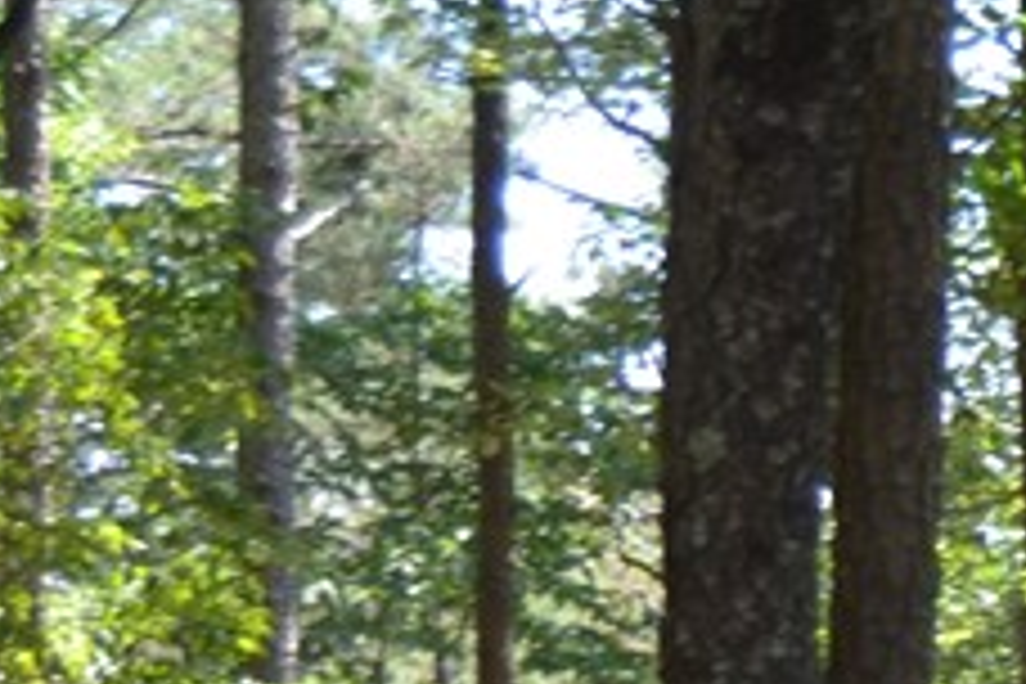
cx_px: 1746
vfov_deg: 5.4
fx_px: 7135
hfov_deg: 8.0
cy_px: 1116
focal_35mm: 250
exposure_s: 1/125
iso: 160
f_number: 4.5
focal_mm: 35
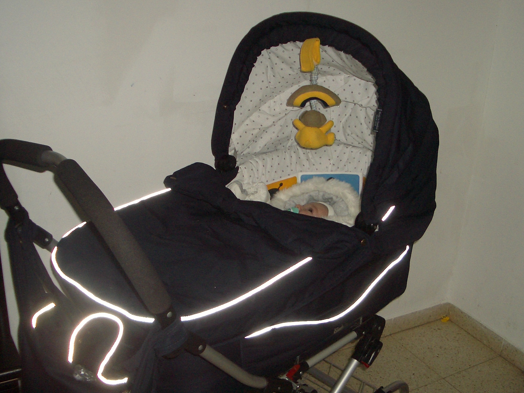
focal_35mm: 46
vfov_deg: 31.4
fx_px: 696
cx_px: 295
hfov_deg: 41.2
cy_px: 234
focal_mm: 5.8
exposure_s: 1/60
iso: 100
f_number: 2.6
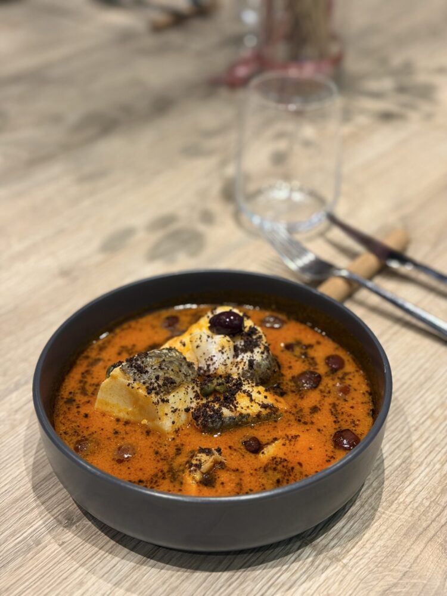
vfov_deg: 39.7
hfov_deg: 30.3
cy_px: 298
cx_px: 224
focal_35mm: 48
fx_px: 826
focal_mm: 6.76
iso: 250
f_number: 1.78
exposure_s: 1/50
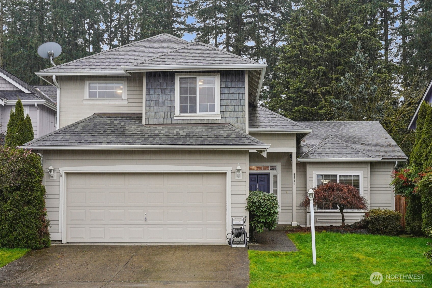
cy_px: 144
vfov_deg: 31.9
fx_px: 504
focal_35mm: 42
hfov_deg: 46.4
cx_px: 216
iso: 400
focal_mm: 28
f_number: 8
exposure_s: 1/45
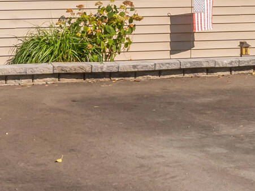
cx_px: 378
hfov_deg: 10.0
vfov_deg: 7.7
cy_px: -27
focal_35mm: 192
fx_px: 1414
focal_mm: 30
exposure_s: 1/40
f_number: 16
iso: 200
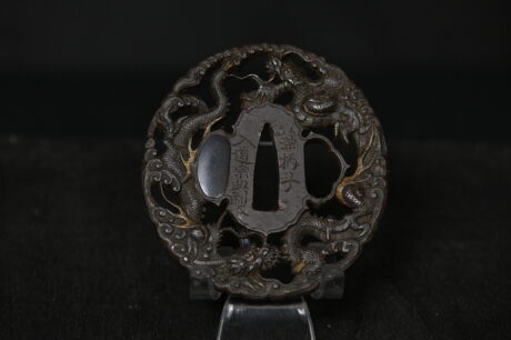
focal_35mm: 105
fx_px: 1489
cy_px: 170
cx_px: 256
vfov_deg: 13.0
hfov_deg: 19.5
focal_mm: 105
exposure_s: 1/125
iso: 2800
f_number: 8
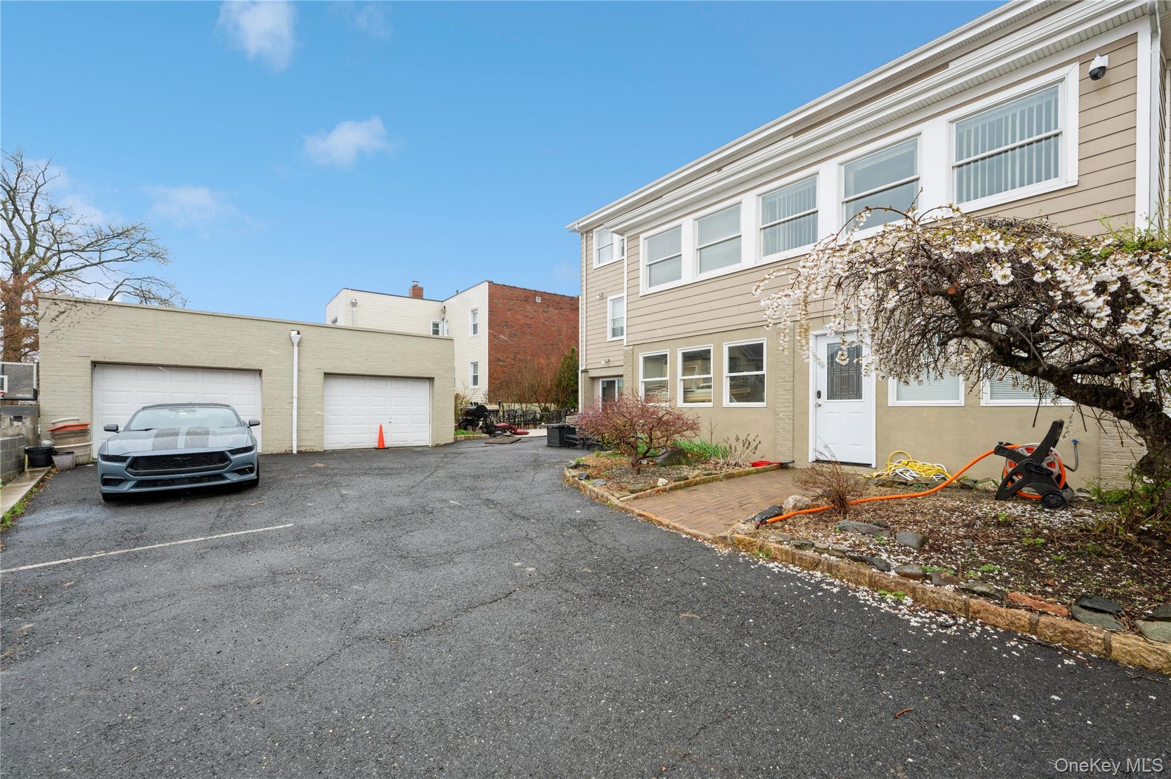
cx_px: 586
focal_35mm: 14
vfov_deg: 81.1
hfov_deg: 104.3
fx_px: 455
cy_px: 390
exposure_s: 1/25
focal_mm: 14
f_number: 11
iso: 200
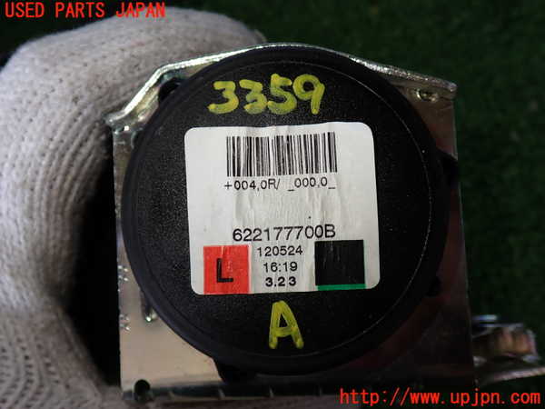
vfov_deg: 39.7
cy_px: 204
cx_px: 272
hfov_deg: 51.4
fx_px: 567
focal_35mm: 36
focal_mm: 6.37
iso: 100
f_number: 2.5
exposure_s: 1/100
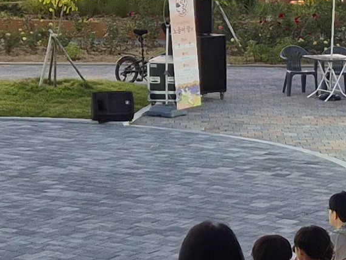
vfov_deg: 9.2
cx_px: 613
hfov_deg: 11.4
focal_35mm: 162
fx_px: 1619
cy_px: 96
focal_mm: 5.4
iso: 100
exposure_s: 1/120
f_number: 1.8
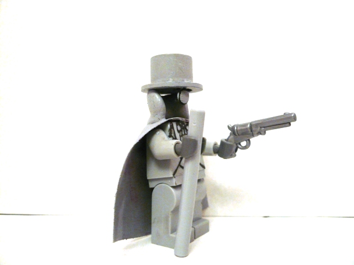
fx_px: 286
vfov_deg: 49.7
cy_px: 132
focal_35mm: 28
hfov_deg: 63.4
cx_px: 177
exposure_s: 1/13
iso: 200
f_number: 2.8
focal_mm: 4.6
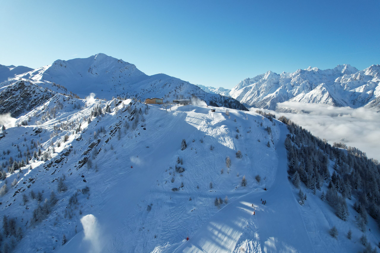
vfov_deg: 57.2
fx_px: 232
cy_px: 126
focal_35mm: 22
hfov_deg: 78.6
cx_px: 190
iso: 120
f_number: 2.8
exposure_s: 1/2500
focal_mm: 8.38
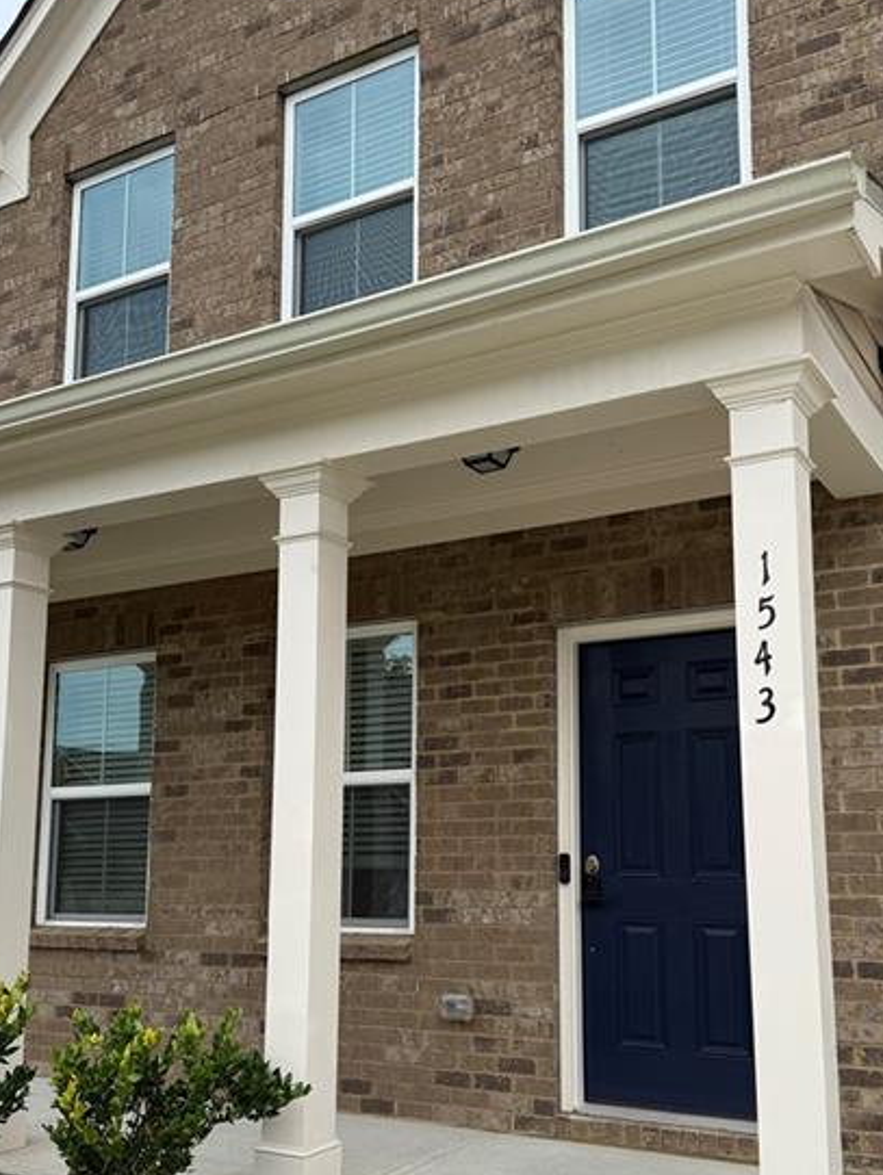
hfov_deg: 41.8
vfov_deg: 53.6
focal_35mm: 34
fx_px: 1155
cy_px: 696
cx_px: 484
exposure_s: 1/3021
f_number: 1.78
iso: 80
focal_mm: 6.76
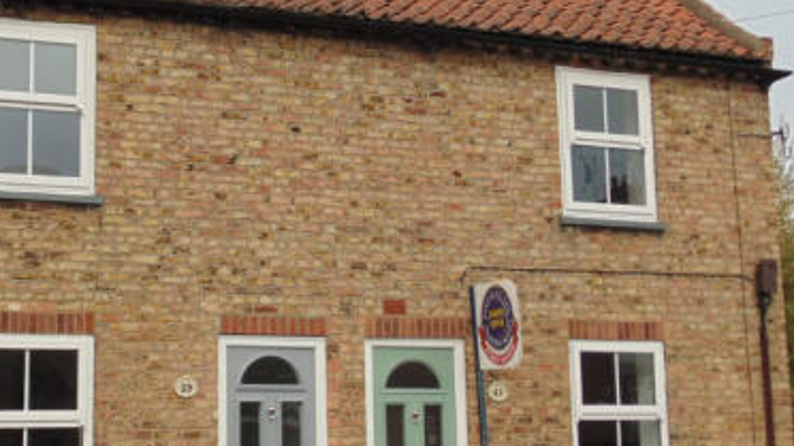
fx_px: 1473
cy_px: 208
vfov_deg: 17.2
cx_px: 234
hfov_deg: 29.8
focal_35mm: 70
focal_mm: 7.4
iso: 80
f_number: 3.6
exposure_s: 1/200
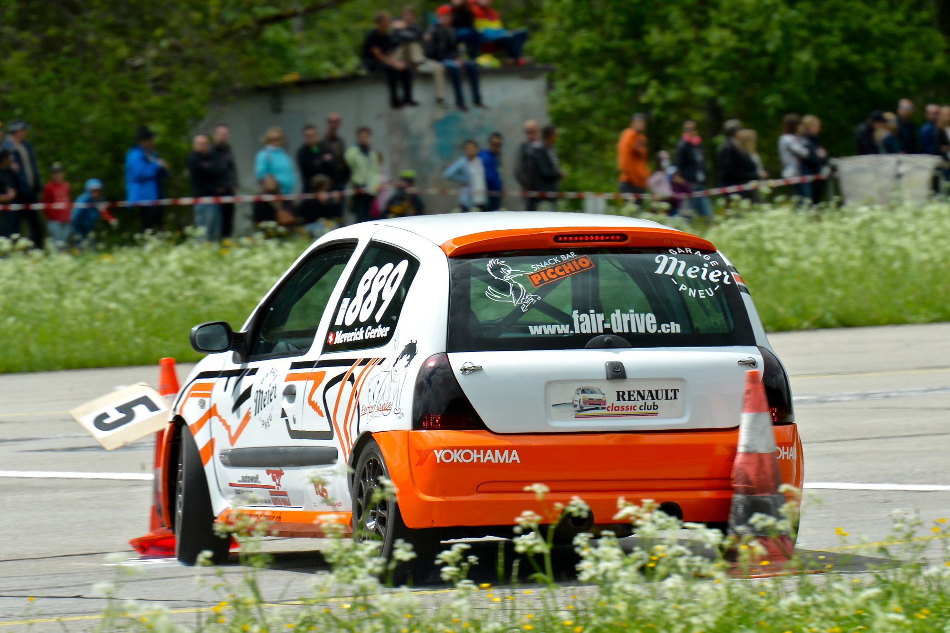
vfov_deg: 3.8
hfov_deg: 5.7
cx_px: 475
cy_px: 316
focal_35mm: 360
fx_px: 9499
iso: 400
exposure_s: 1/640
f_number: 11
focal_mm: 360
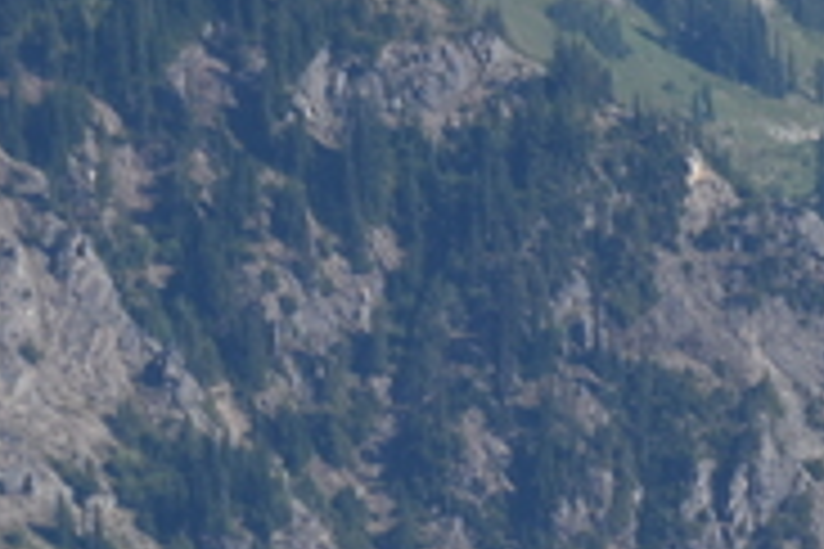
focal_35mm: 1256
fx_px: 28746
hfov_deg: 1.6
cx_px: 2224
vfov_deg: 1.1
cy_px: 135
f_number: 7.1
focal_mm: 180
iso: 100
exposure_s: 1/400
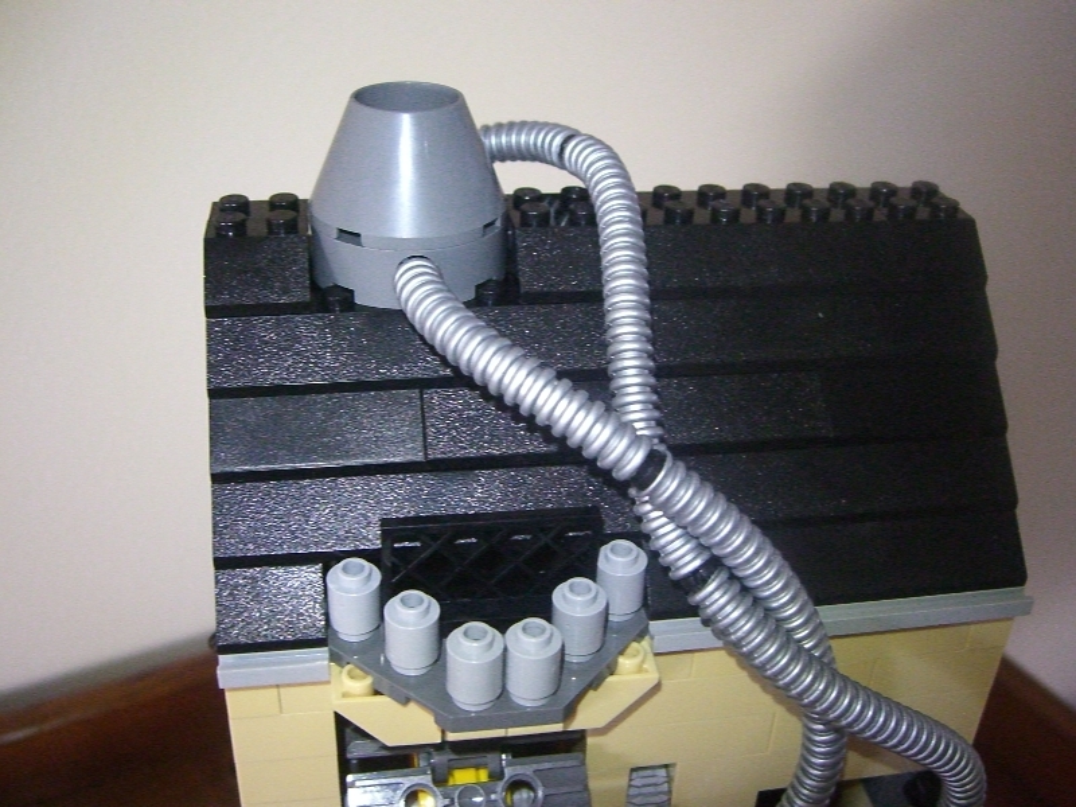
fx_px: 1181
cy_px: 404
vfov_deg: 37.7
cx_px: 538
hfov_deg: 49.0
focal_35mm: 38
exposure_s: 1/80
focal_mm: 7.9
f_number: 2.8
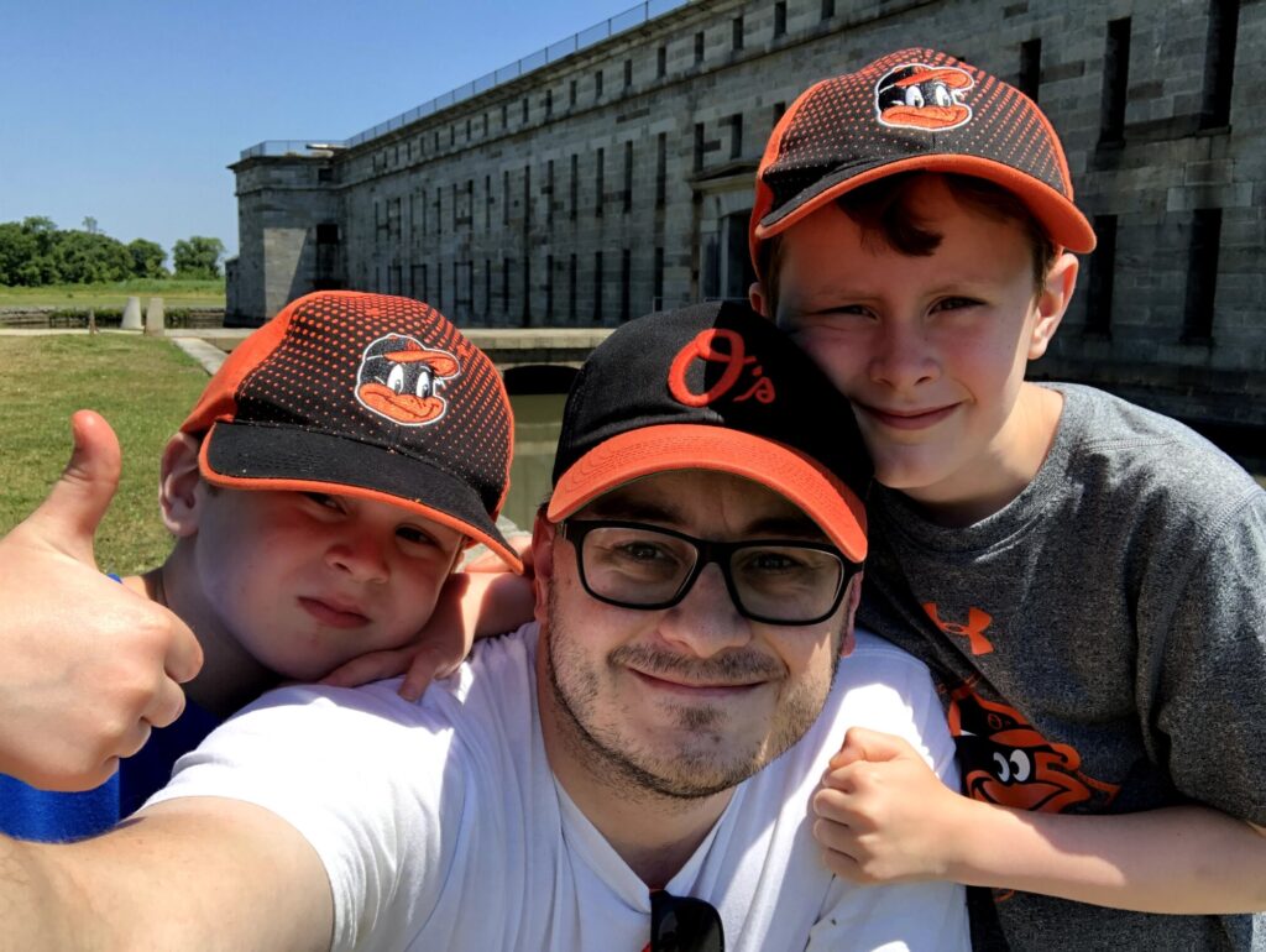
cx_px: 633
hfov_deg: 56.8
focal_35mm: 32
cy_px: 476
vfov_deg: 44.2
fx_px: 1171
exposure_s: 1/387
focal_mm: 2.87
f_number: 2.2
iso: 20
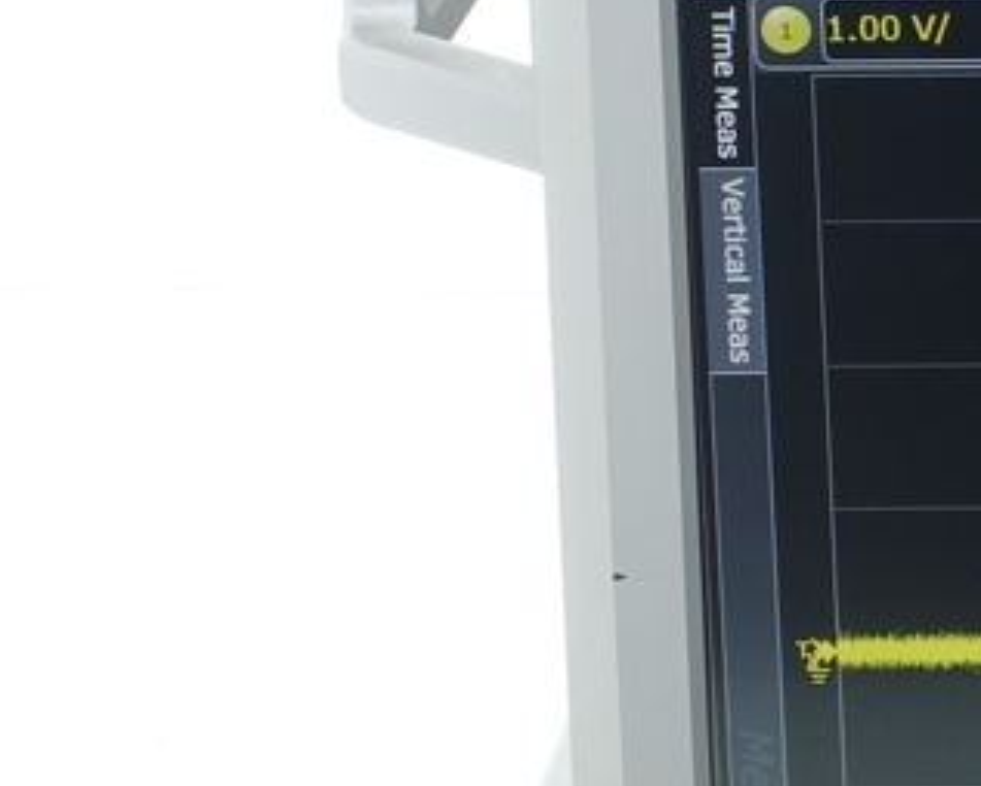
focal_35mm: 270
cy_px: 333
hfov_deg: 6.9
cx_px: 1956
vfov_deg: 5.7
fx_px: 7844
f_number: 3.5
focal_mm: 20.81
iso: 125
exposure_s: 1/80
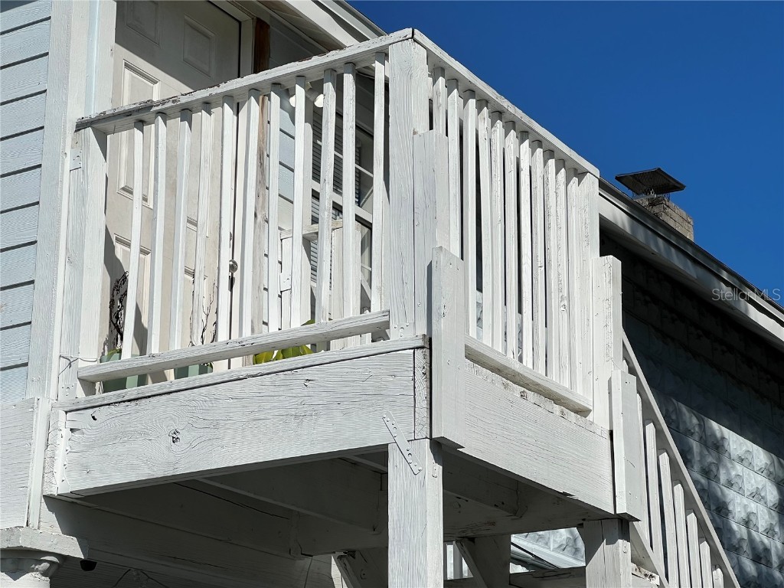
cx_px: 392
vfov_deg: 19.1
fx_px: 1744
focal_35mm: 77
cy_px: 294
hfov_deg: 25.3
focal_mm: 9
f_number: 2.8
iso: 32
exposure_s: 1/2660
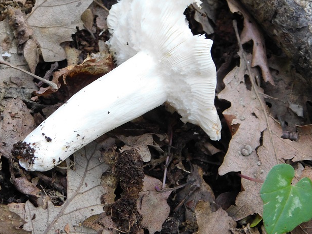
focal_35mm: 86
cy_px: 97
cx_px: 141
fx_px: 775
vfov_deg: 17.1
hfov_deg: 22.8
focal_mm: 11.7
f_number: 4.2
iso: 400
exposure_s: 1/10
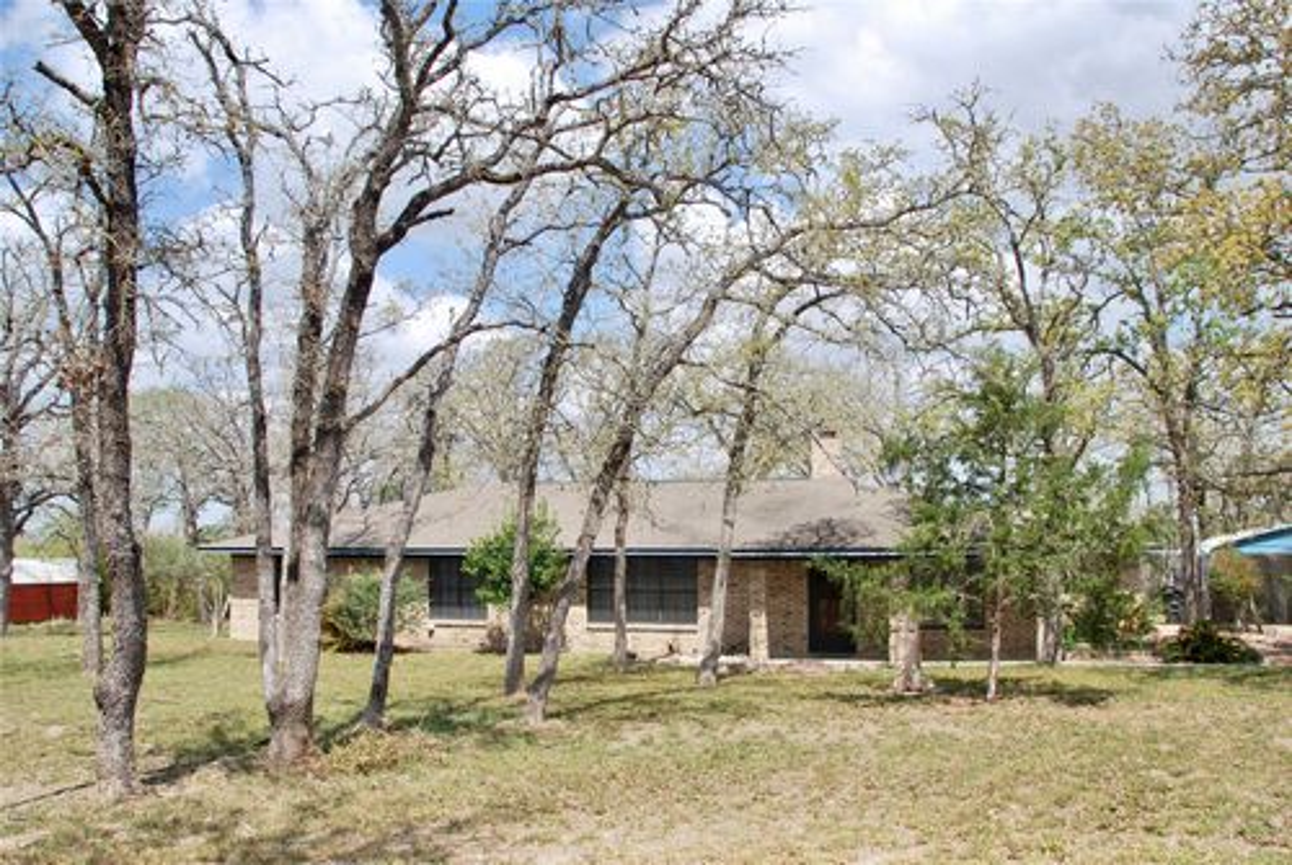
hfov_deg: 57.2
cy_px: 432
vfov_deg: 40.1
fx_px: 1186
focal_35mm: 33
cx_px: 646
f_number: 8
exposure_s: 1/250
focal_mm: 22
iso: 100
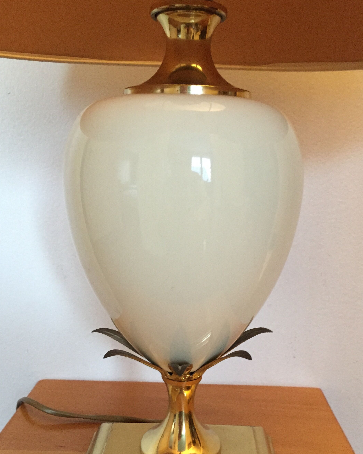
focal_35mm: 35
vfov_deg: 51.3
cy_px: 266
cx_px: 192
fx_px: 470
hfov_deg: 42.2
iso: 250
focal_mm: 4.15
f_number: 2.2
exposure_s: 1/17
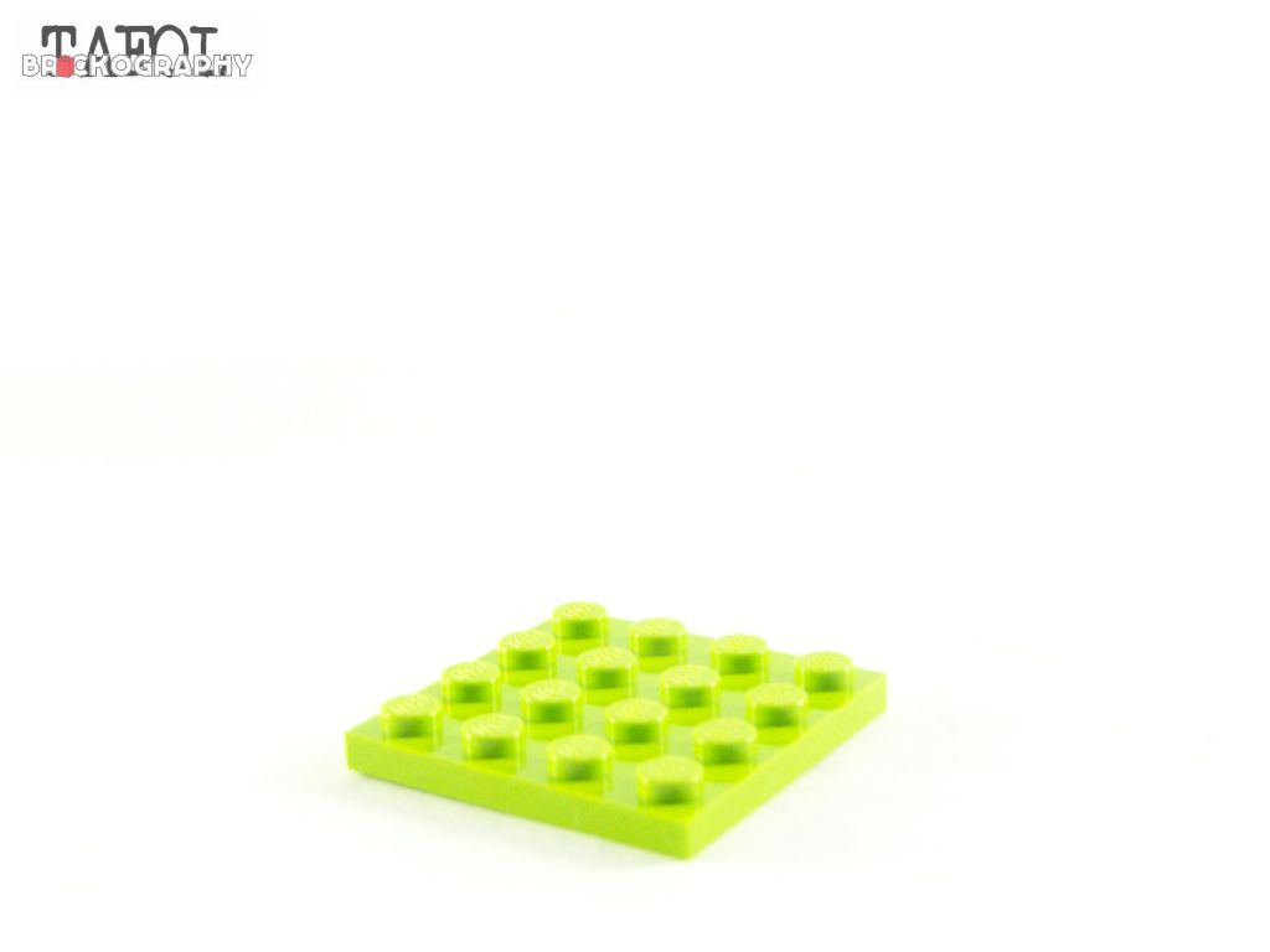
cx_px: 635
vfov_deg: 21.9
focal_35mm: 67
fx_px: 2458
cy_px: 476
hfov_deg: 29.0
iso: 400
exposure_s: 1/60
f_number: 4
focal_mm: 11.1
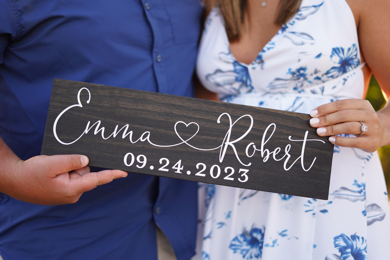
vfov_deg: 27.0
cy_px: 130
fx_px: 542
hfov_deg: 39.6
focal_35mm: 50
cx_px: 195
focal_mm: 50
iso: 100
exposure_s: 1/400
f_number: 1.8
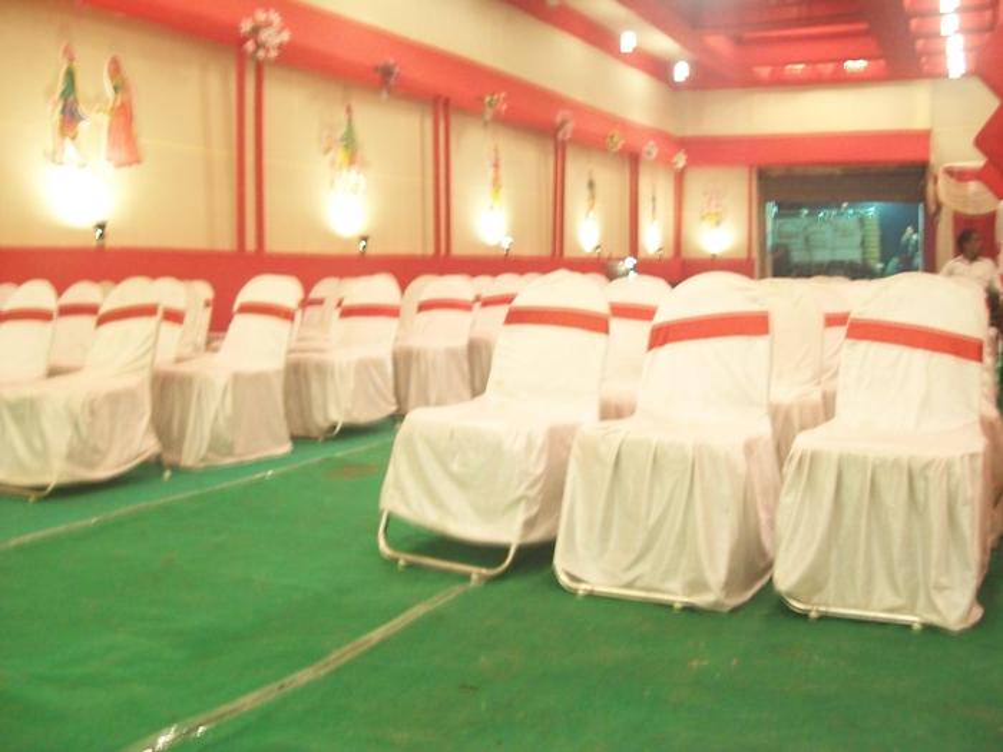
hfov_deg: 51.4
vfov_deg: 39.7
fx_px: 1043
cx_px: 502
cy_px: 376
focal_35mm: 36
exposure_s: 1/4
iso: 240
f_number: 2.7
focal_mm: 6
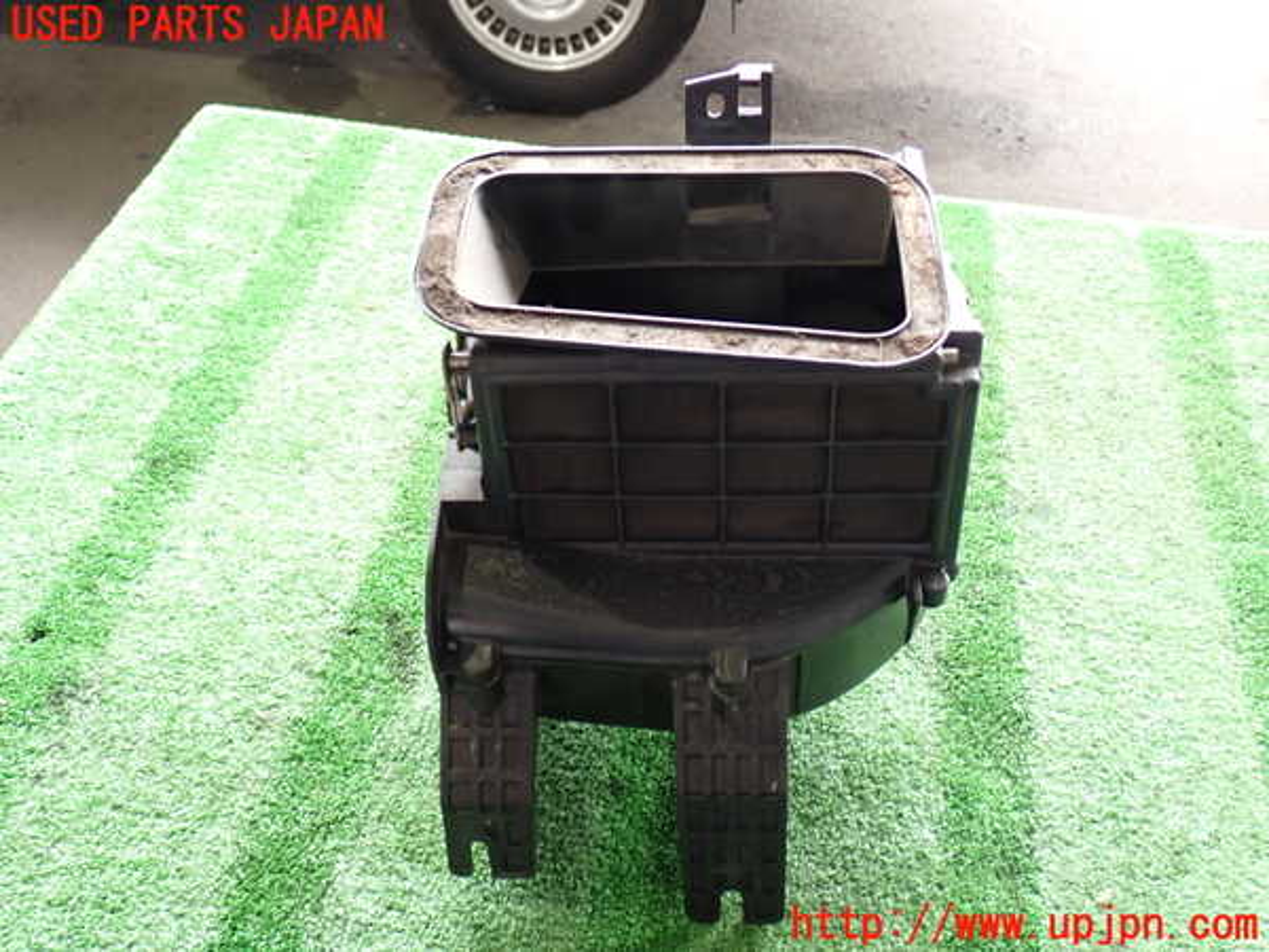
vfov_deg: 39.7
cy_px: 476
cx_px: 634
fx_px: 1320
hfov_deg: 51.4
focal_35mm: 36
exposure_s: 1/40
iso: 200
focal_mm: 6.37
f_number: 2.5
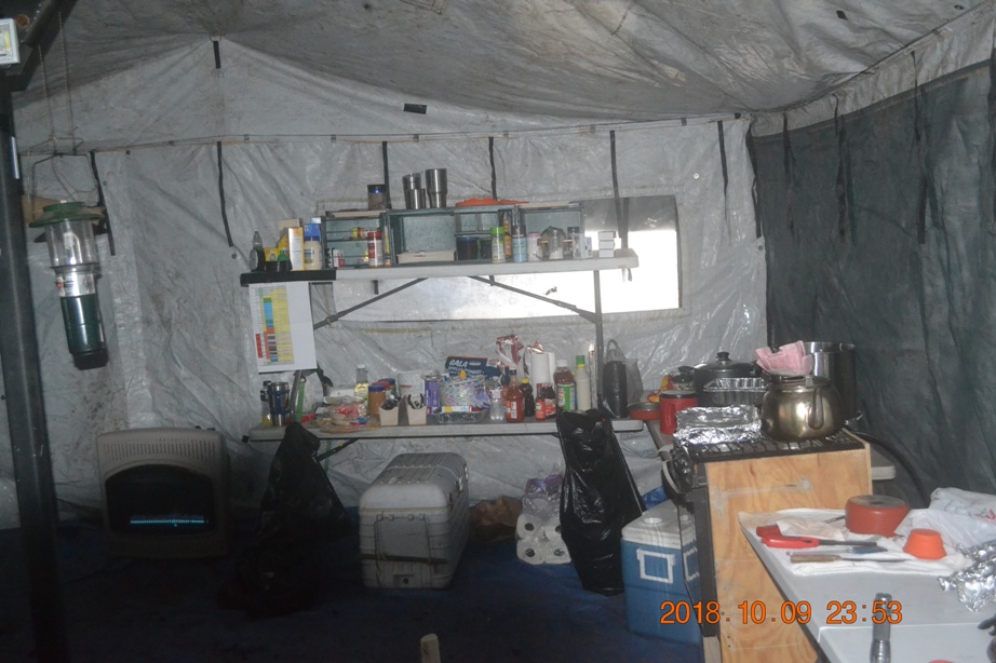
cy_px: 332
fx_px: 996
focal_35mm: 36
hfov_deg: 53.1
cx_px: 498
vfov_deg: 36.8
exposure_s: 1/60
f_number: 4
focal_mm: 24
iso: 3200
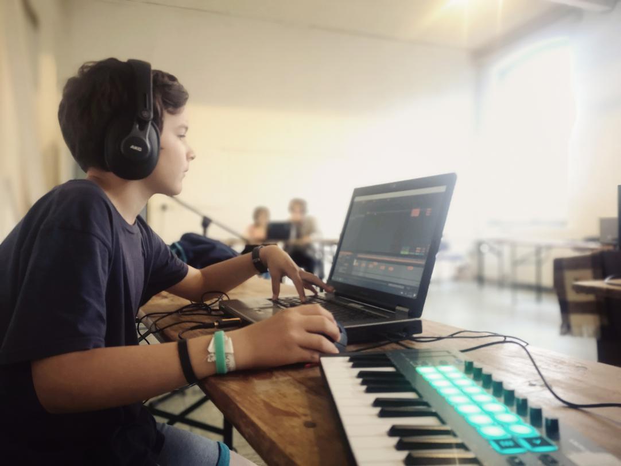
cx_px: 310
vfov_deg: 51.3
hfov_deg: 65.3
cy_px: 233
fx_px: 484
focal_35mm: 27
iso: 640
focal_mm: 5.58
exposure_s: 1/100
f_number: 1.8
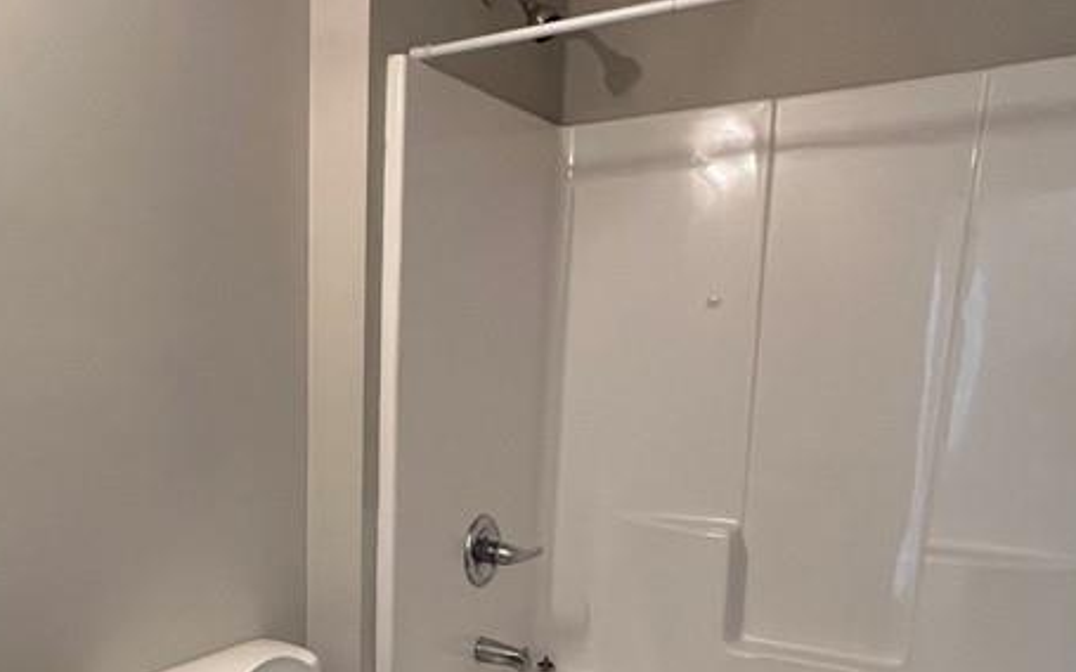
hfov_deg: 59.0
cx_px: 310
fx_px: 909
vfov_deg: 39.1
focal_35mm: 31
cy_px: 528
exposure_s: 1/60
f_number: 1.8
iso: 400
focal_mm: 1.57
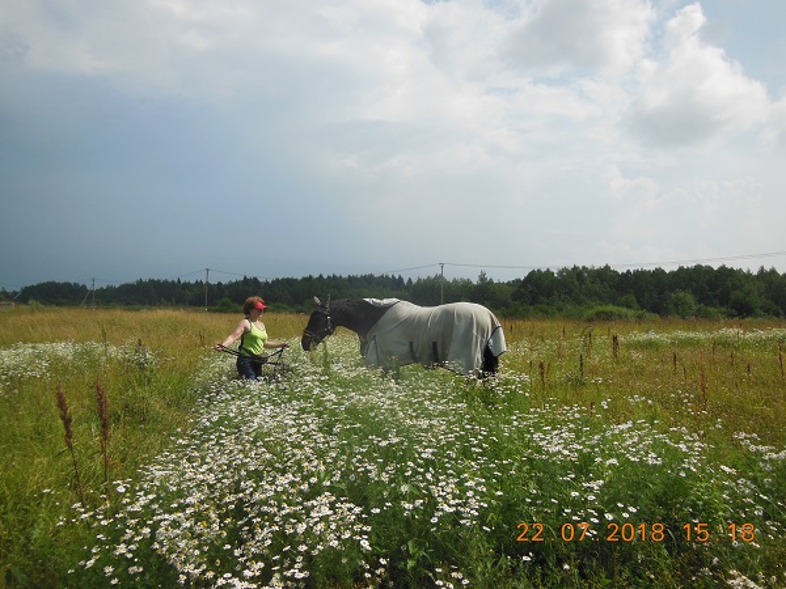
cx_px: 393
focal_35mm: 25
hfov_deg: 69.4
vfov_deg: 54.9
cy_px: 294
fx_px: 568
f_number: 7
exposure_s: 1/500
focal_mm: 4.5
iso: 125
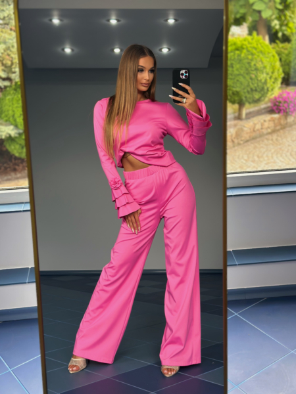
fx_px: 547
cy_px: 197
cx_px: 148
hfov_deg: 30.3
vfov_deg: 39.7
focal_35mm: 48
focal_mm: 6.86
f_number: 1.78
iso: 80
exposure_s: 1/167
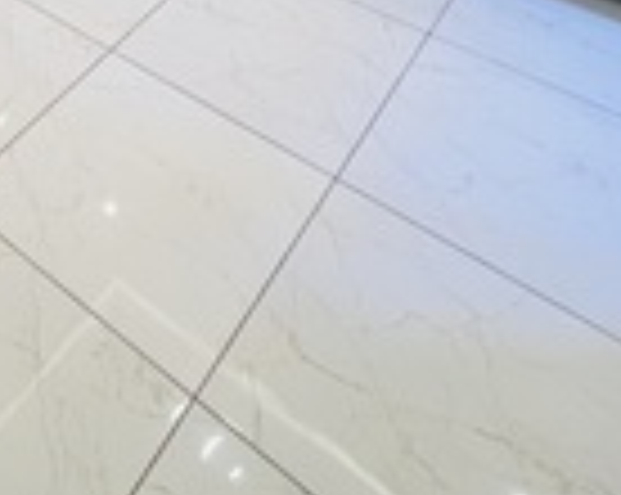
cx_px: -38
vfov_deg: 27.1
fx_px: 771
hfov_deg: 37.7
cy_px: -214
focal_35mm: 42
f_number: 1.8
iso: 320
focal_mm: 1.57
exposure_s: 1/50
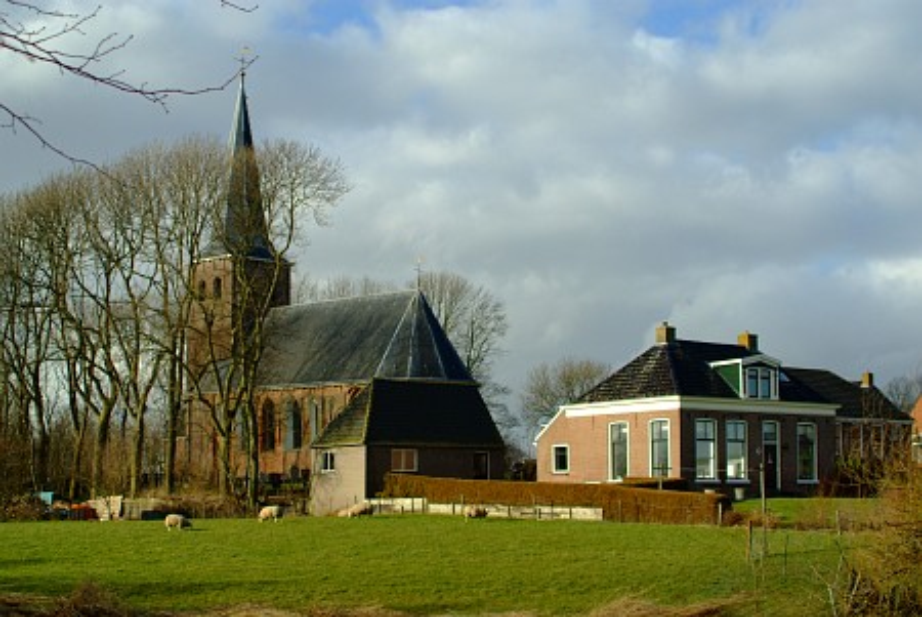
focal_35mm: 53
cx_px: 461
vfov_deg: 25.6
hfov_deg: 37.5
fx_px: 1359
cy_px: 308
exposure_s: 1/1500
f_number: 4
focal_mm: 35
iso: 200
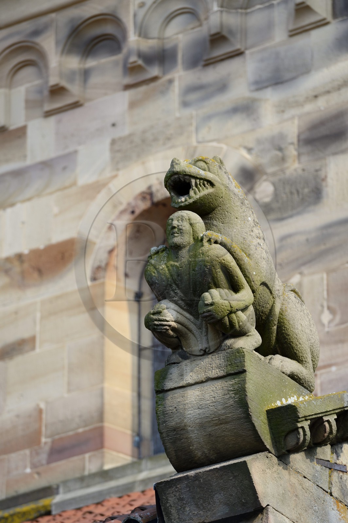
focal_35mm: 200
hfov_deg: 6.9
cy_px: 262
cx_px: 174
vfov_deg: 10.3
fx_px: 2905
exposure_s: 1/800
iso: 200
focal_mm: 200
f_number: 4.5
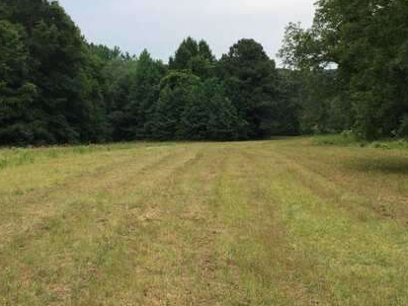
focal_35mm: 48
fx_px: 566
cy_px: 156
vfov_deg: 30.3
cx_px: 192
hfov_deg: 39.6
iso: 25
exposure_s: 1/500
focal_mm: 3.3
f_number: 2.4
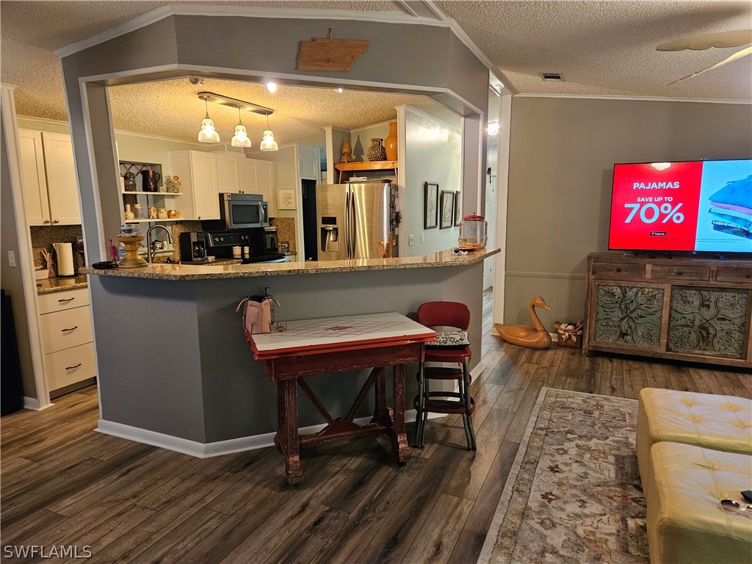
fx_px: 500
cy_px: 282
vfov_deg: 58.9
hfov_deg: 73.9
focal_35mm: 23
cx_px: 376
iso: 1000
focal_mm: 5.4
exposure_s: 1/120
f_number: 1.8
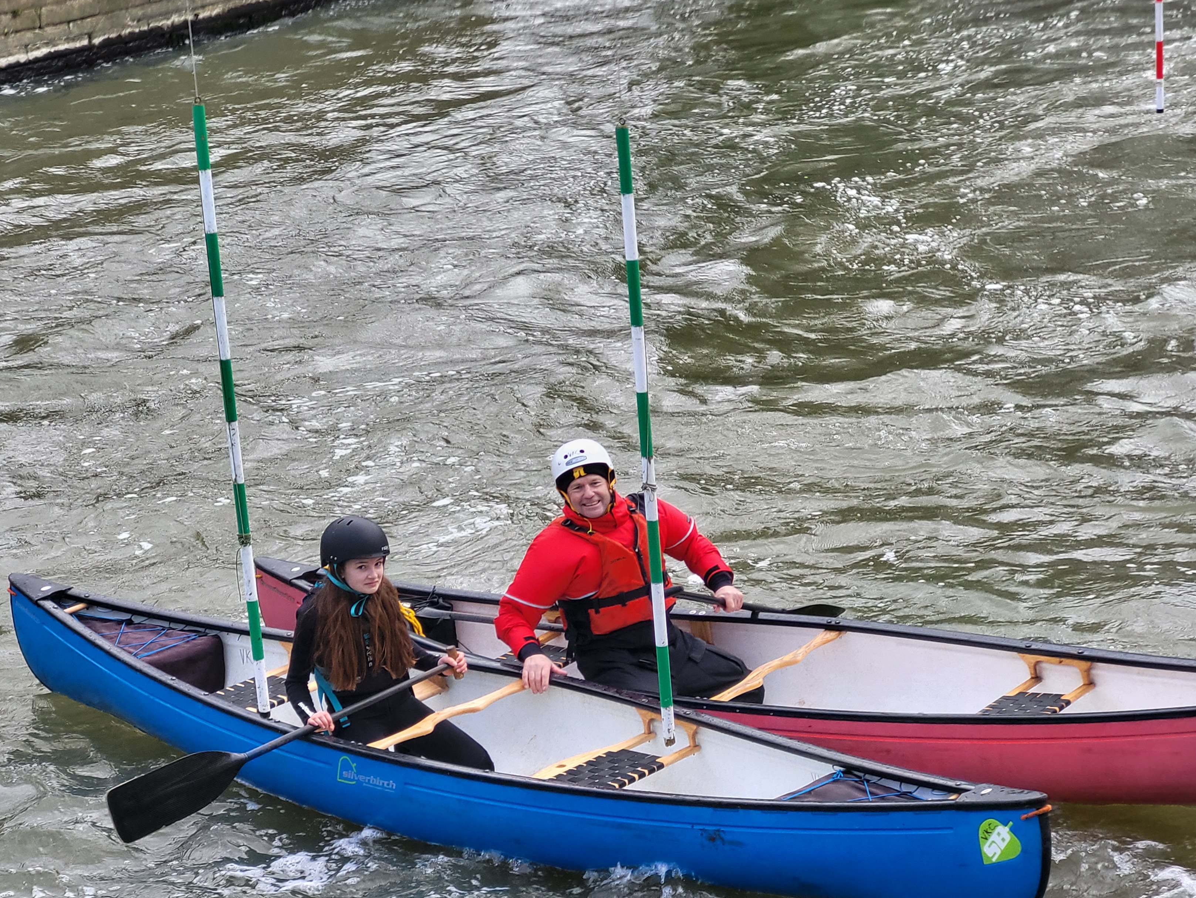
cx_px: 509
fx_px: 3248
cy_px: 547
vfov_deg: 15.7
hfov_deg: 20.8
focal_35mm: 94
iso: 25
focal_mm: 7.12
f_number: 2.4
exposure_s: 1/218
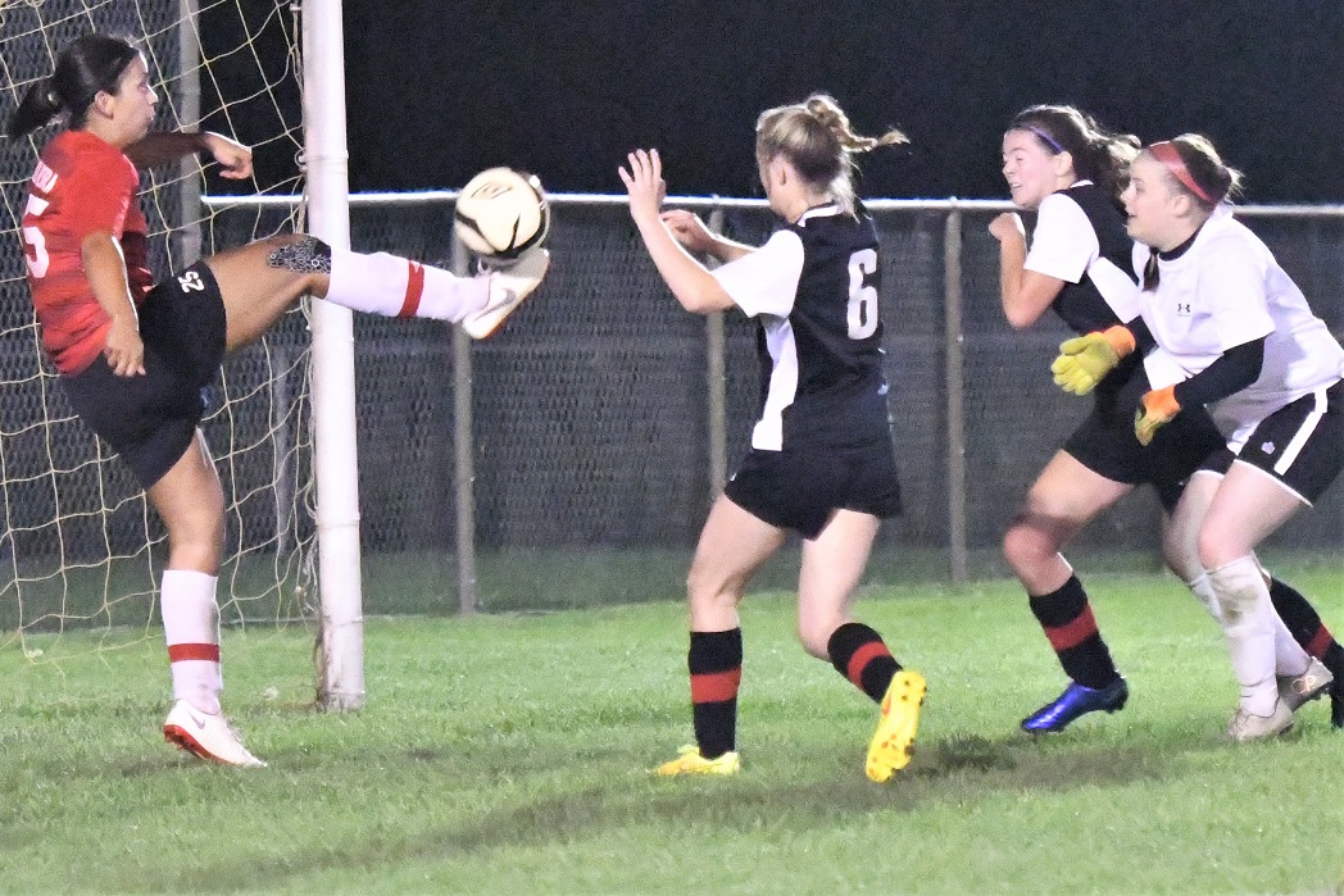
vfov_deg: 7.0
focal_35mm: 195
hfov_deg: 10.5
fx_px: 7280
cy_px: 448
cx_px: 672
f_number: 2.8
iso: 32000
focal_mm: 130
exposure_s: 1/1000
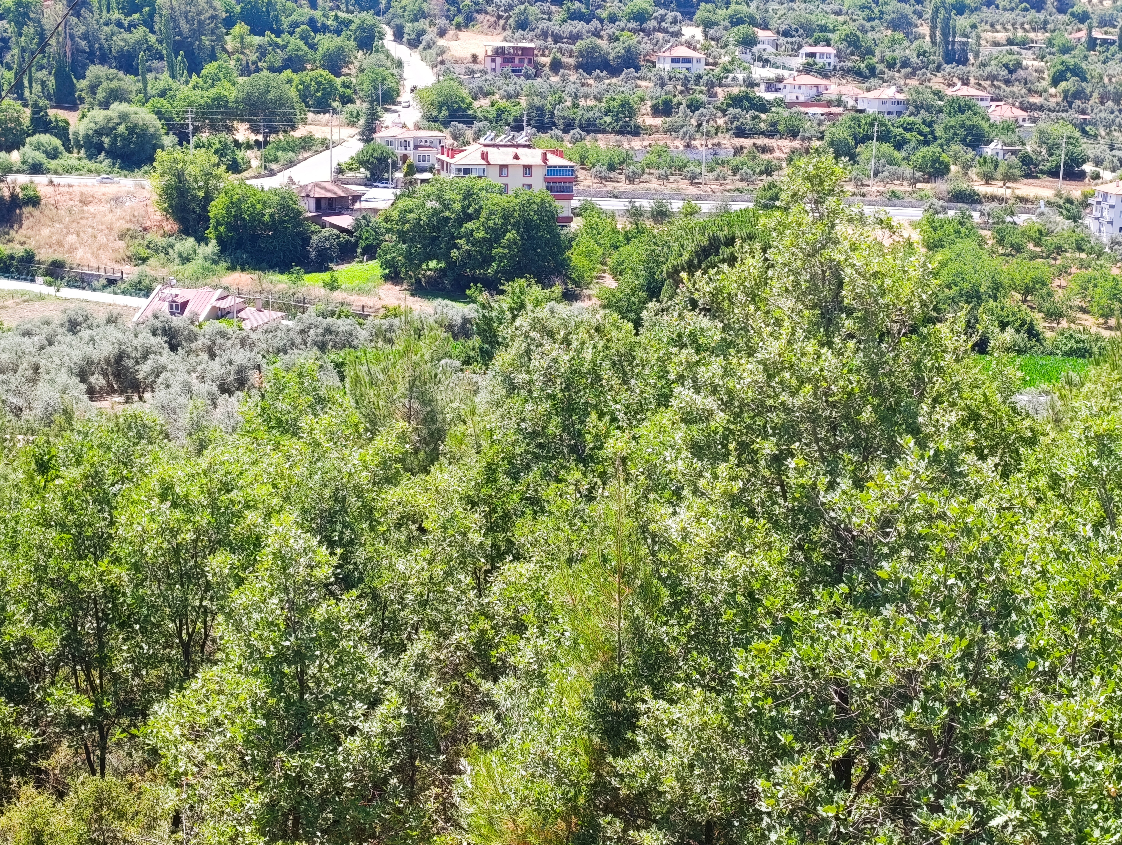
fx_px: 1493
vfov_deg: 31.6
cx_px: 561
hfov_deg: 41.2
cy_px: 422
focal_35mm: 46
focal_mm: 6.11
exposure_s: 1/300
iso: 50
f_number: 1.65
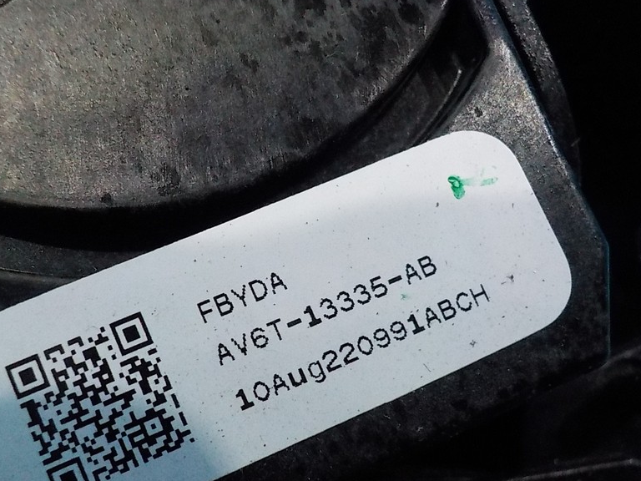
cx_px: 273
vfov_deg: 35.9
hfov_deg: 46.7
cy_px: 282
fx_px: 741
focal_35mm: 40
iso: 800
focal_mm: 4.1
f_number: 3.3
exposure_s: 1/100
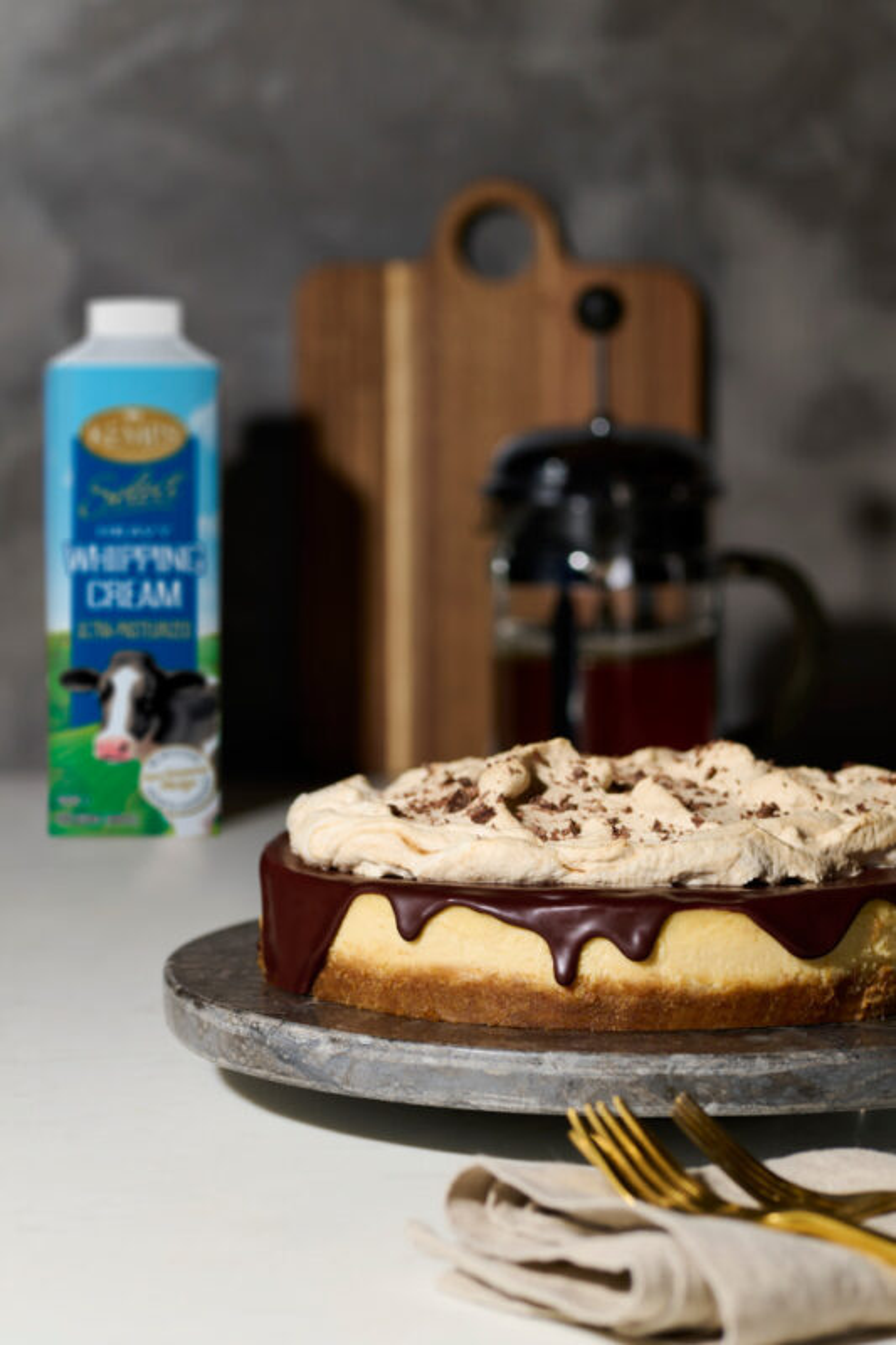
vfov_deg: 20.4
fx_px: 3735
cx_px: 448
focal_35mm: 100
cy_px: 672
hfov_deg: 13.7
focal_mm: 100
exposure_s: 1/160
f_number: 6.3
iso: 100
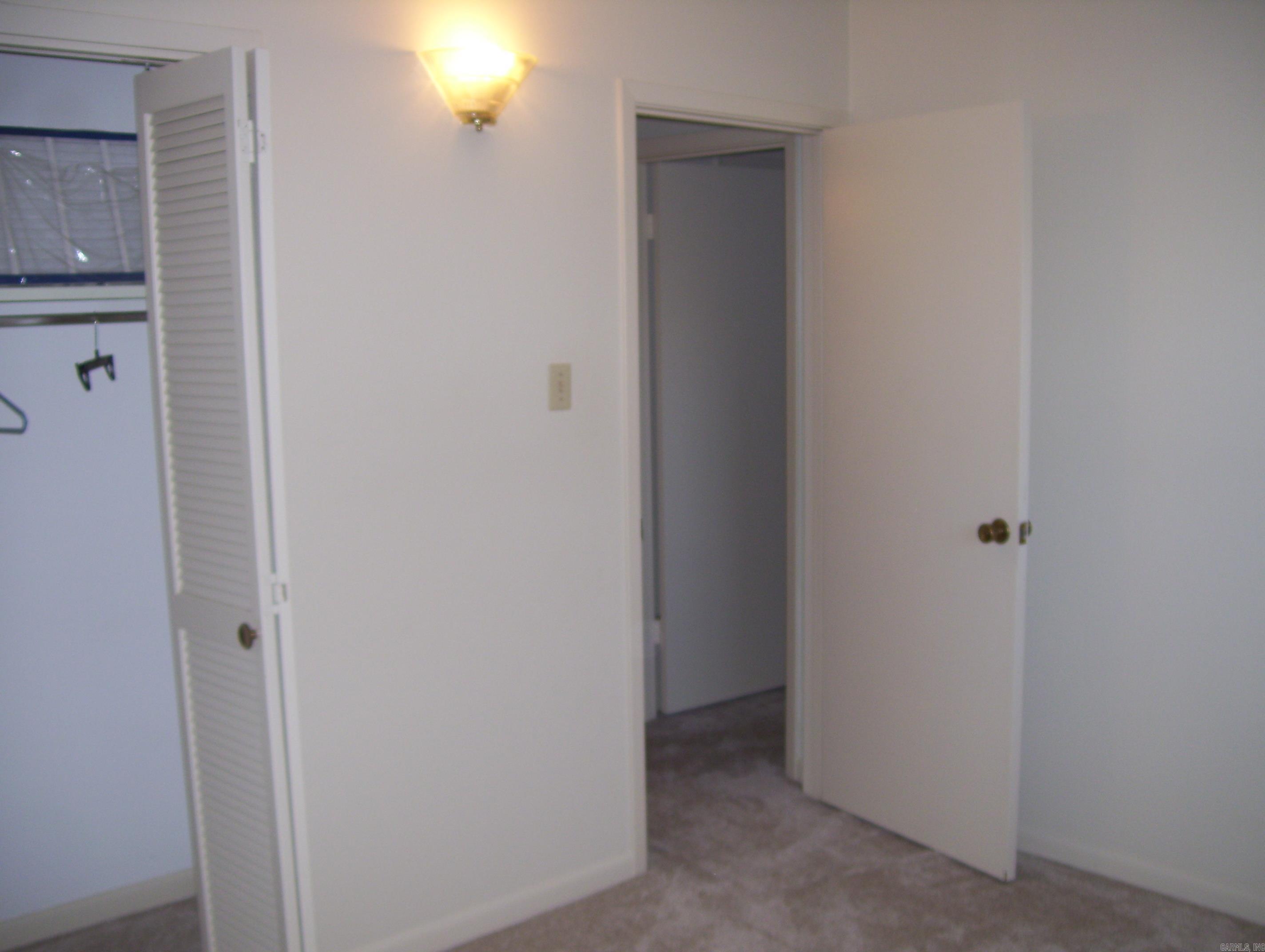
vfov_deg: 39.7
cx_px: 632
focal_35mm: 36
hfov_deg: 51.3
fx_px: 1317
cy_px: 476
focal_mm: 6
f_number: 2.7
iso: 80
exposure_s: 1/60
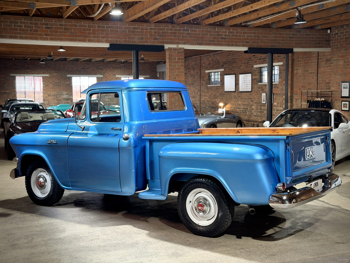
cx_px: 175
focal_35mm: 48
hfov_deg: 39.7
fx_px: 485
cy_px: 132
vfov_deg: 30.3
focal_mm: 6.76
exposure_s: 1/33
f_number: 1.78
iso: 250
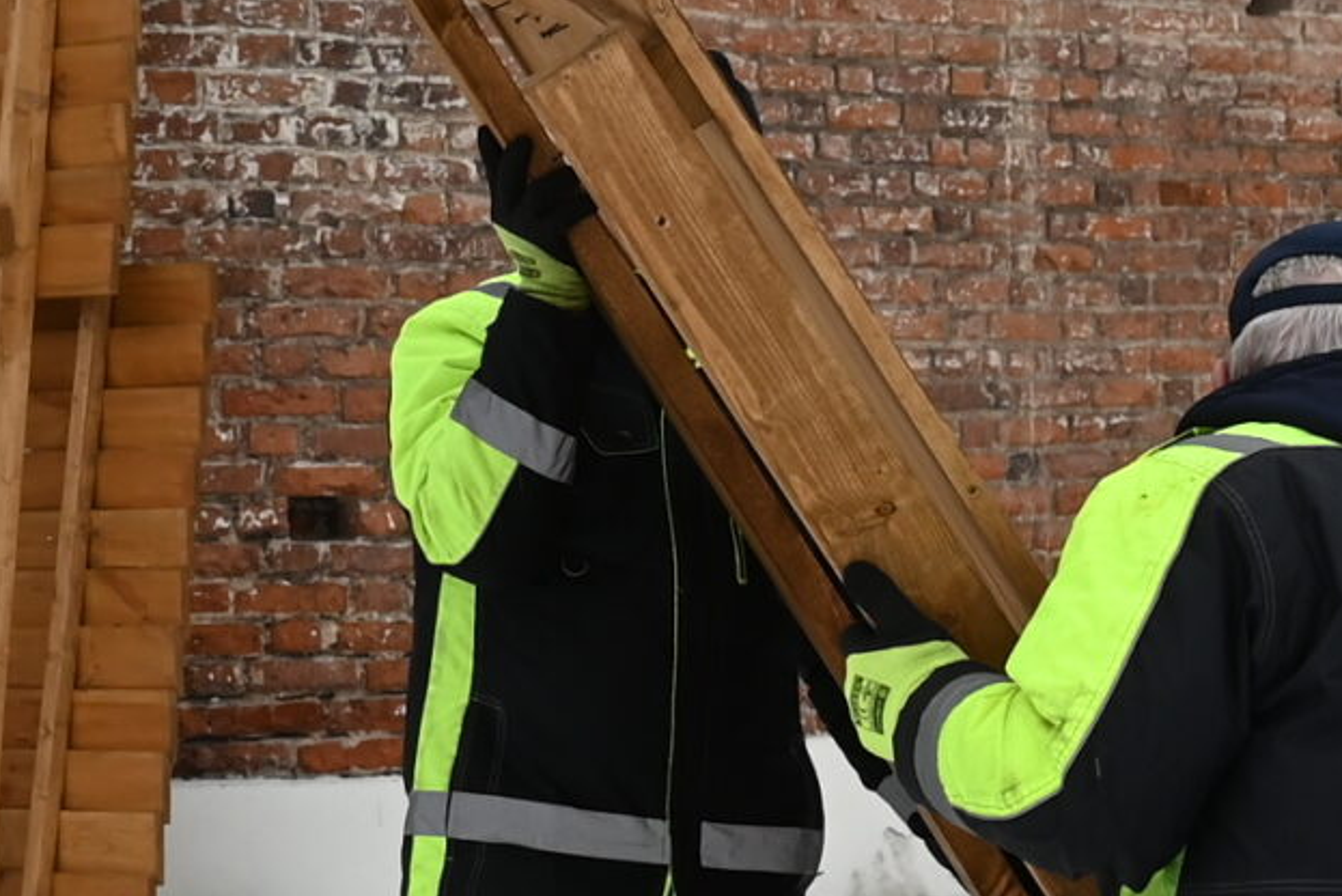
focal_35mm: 148
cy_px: 688
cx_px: 1021
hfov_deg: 13.8
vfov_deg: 9.3
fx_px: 5519
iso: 180
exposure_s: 1/250
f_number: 5.6
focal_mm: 24
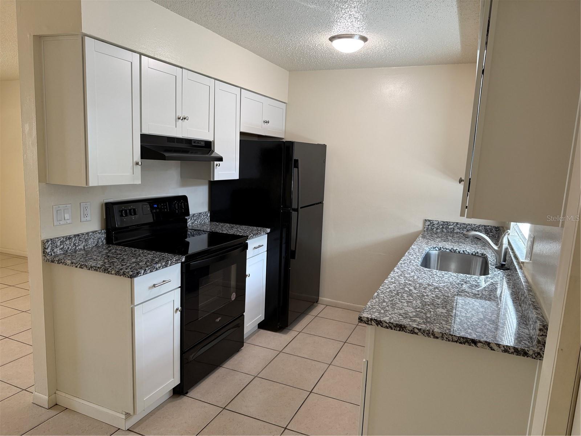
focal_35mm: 24
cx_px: 290
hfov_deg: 71.6
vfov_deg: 56.8
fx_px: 403
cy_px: 218
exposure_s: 1/120
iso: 160
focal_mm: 6.76
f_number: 1.78
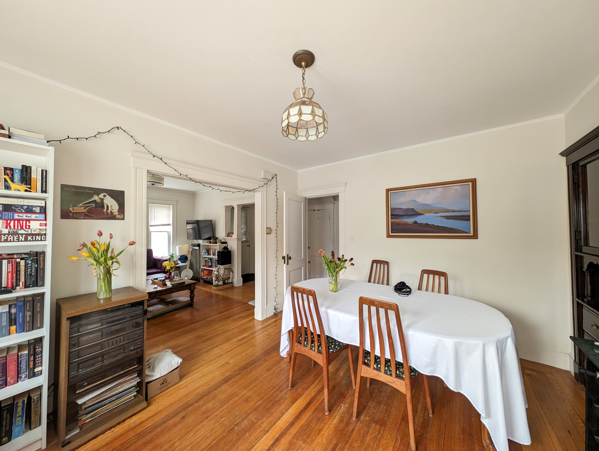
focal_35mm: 12
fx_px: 208
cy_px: 226
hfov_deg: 110.5
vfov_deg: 94.6
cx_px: 300
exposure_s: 1/77.2
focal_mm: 2.23
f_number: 1.95
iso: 79
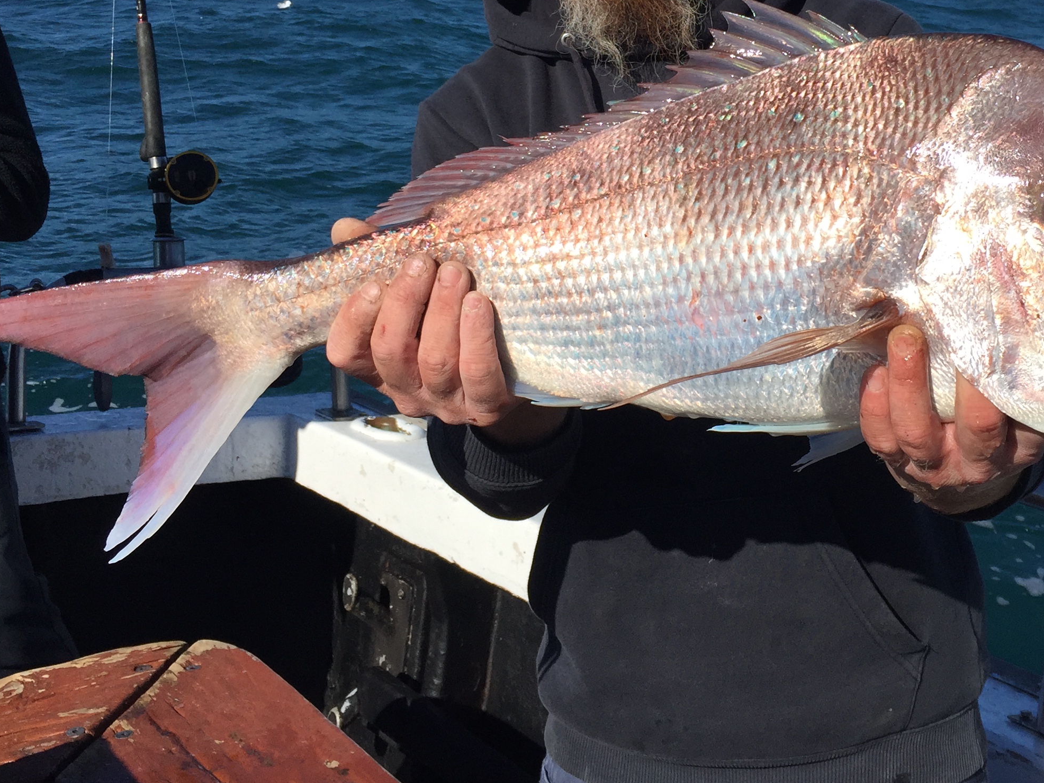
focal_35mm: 48
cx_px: 697
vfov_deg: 29.6
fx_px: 1448
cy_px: 158
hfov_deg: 39.2
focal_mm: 4.15
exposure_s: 1/3300
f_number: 2.2
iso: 32
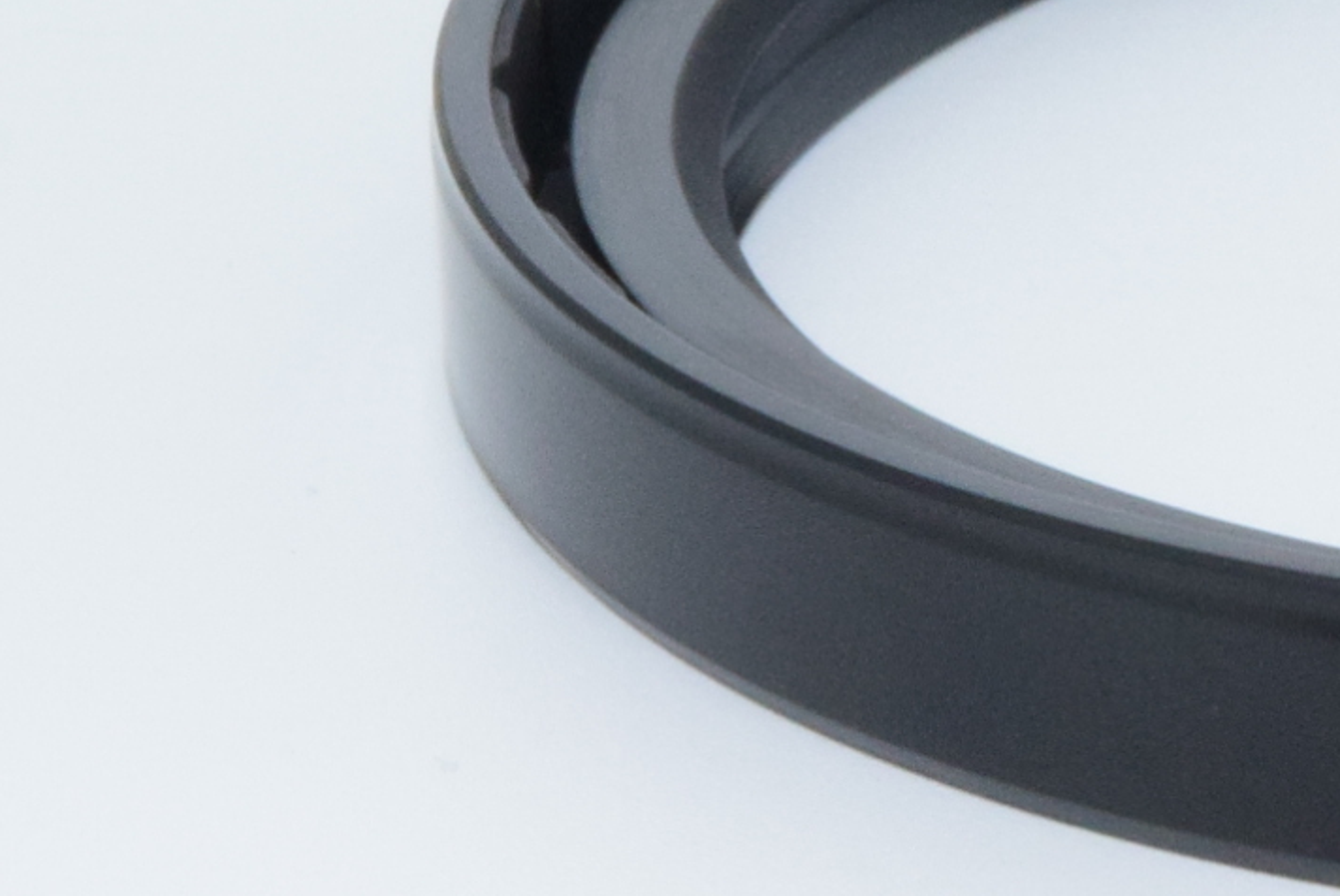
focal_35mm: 315
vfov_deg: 4.4
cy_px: 218
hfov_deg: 6.4
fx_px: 11734
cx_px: 2066
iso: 1600
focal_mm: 50
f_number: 36
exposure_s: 1/60
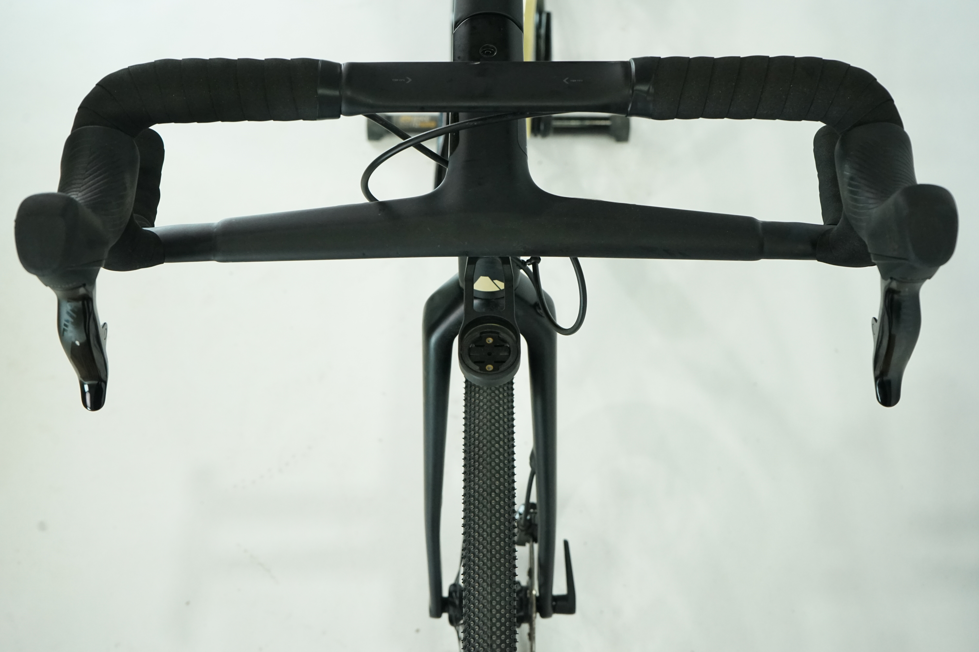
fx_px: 1196
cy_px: 326
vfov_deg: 30.5
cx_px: 490
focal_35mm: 44
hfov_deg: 44.5
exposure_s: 1/200
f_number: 7.1
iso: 2500
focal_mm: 44
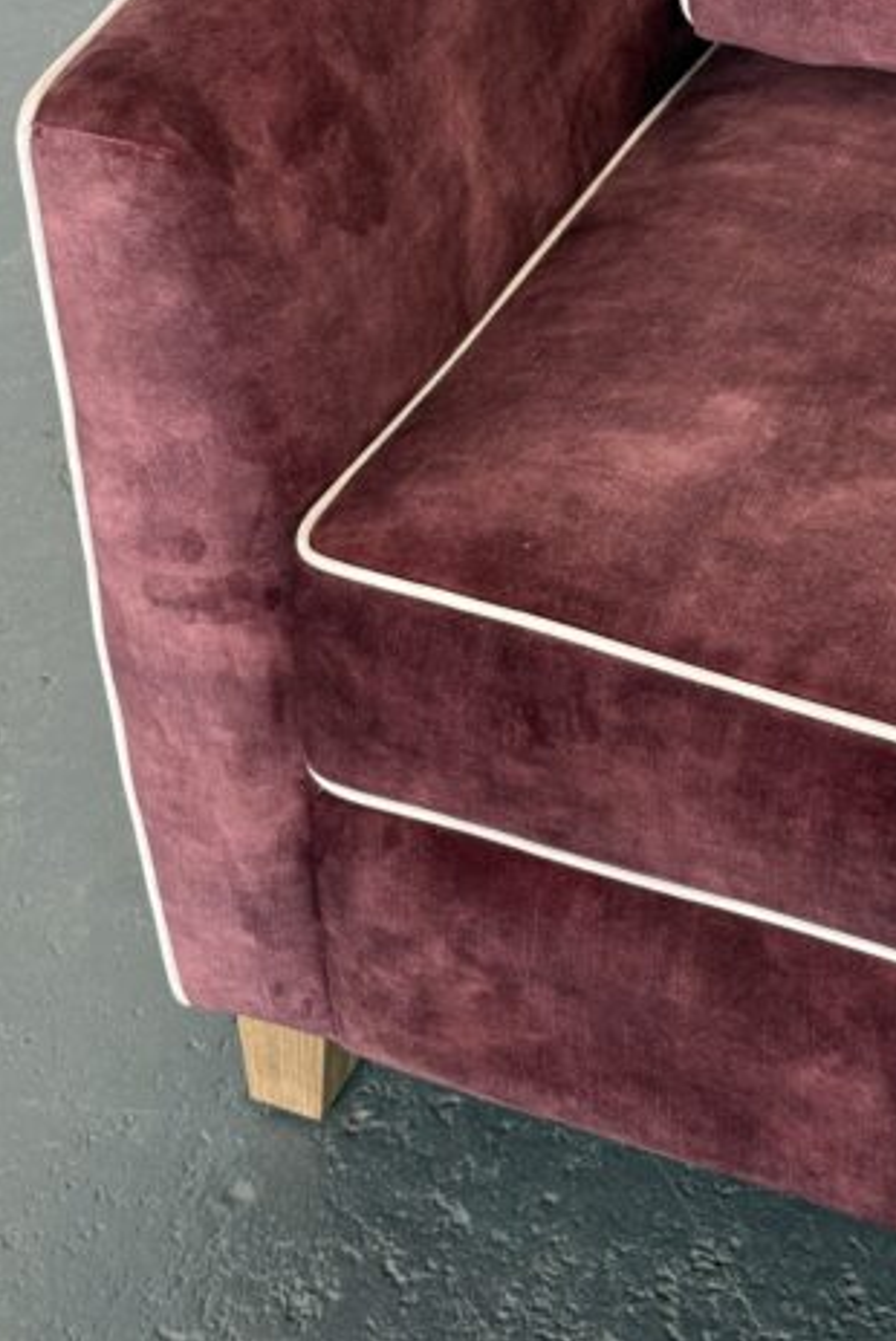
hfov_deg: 15.9
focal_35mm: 86
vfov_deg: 23.2
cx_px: 633
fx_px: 3206
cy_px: 214
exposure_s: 1/129
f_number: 1.78
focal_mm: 6.76
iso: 125
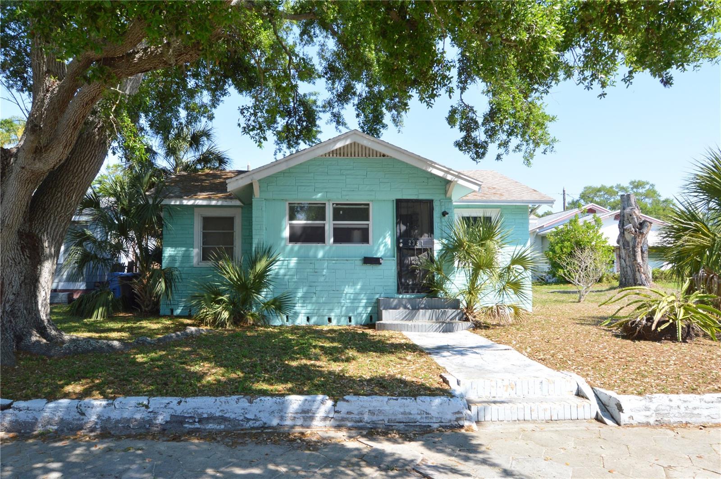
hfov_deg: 90.1
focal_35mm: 18
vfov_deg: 67.3
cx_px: 360
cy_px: 240
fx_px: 360
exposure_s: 1/100
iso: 200
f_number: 11
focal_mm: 12
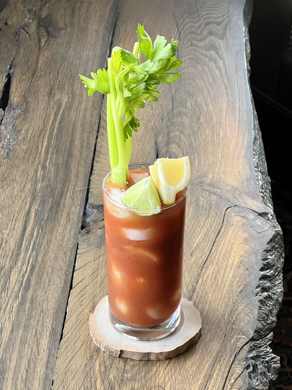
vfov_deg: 25.3
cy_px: 195
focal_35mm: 77
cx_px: 146
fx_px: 866
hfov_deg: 19.1
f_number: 2.8
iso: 400
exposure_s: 1/60
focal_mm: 9
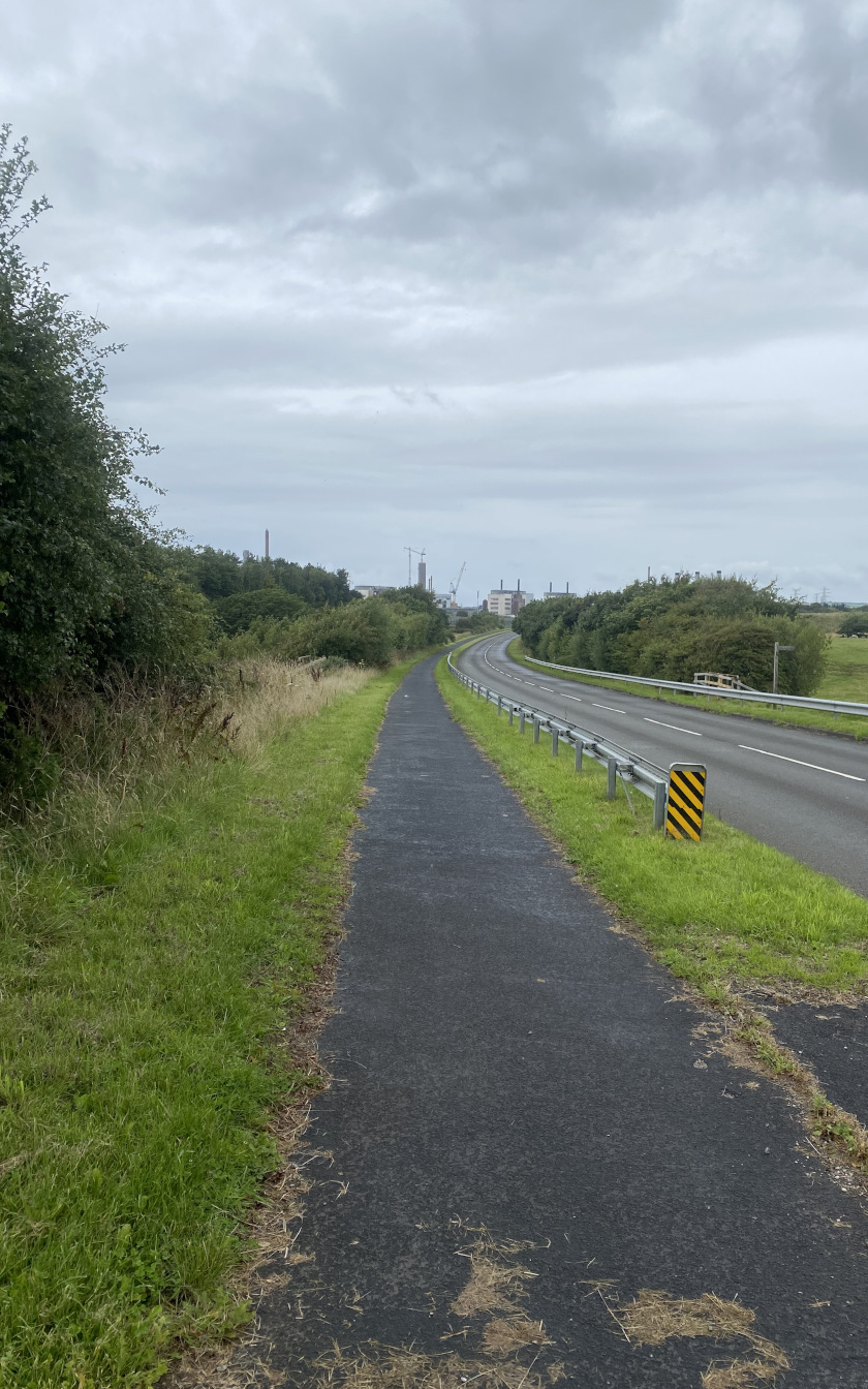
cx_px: 497
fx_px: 1060
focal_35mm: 28
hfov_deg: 44.4
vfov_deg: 66.5
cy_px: 689
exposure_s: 1/3125
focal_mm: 4.25
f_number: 1.8
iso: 32
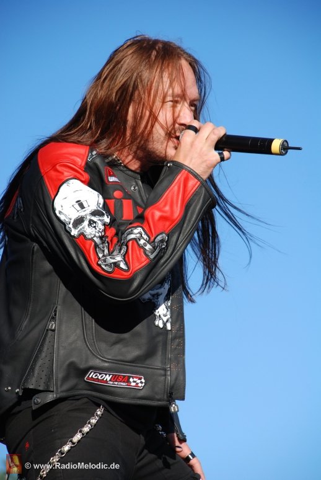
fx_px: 2701
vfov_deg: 10.1
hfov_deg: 6.8
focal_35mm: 202
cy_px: 240
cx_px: 160
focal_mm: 135
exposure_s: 1/400
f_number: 5.6
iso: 200
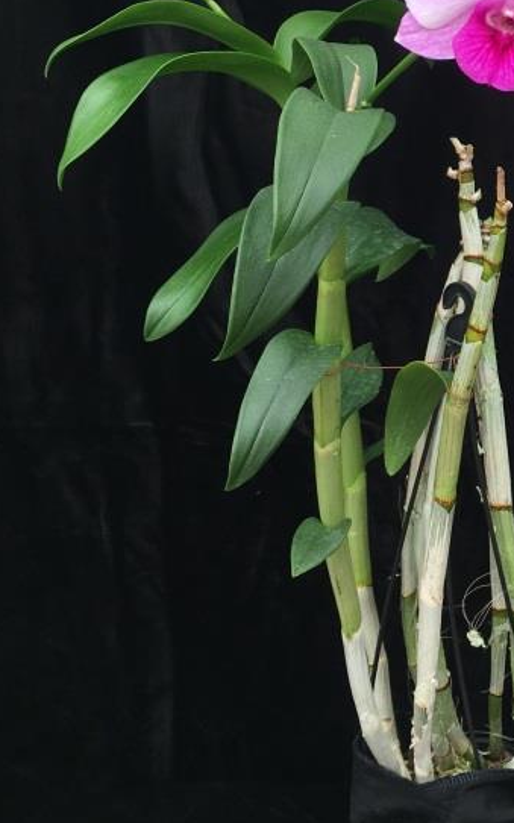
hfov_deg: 20.4
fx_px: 1301
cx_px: 670
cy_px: 259
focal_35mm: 58
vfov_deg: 34.7
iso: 25
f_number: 2.2
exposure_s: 1/116
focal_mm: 4.15
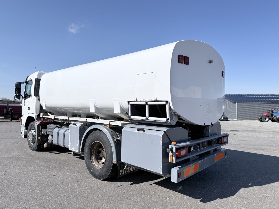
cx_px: 140
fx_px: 193
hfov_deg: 71.6
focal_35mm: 24
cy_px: 104
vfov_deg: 56.8
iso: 100
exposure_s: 1/5714
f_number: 1.78
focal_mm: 6.76
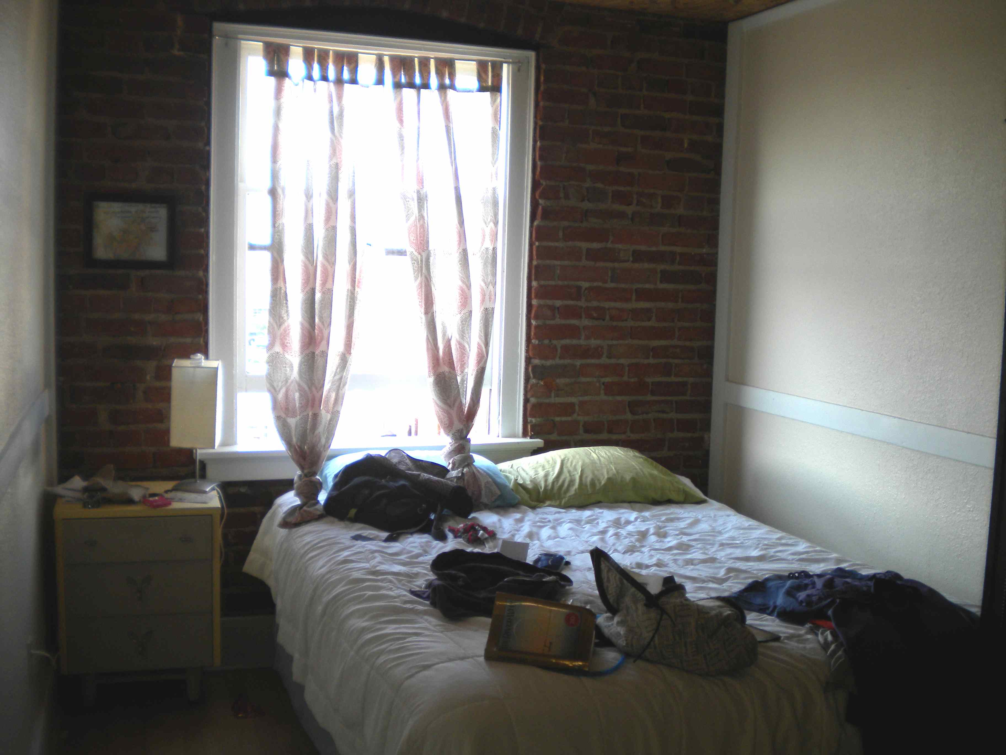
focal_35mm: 35
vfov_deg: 40.7
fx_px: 1017
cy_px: 378
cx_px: 503
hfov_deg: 52.6
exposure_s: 1/46
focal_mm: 6.3
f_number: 3.1
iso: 80
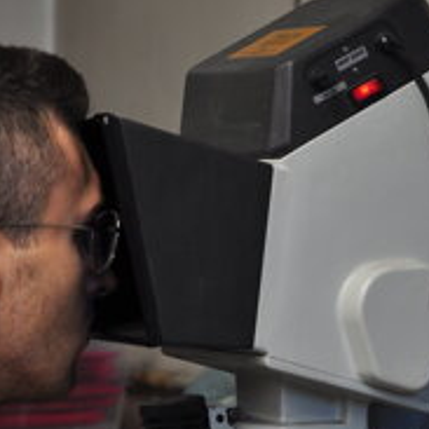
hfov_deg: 9.2
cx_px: 231
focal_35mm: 190
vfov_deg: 9.1
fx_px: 2664
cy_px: 449
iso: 200
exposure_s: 1/100
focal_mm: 50
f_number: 4
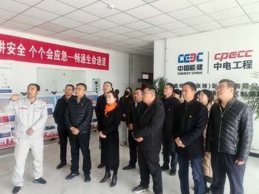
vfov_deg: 51.4
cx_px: 130
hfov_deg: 65.3
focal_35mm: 27
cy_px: 97
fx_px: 202
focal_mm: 5.52
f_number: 1.9
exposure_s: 1/100
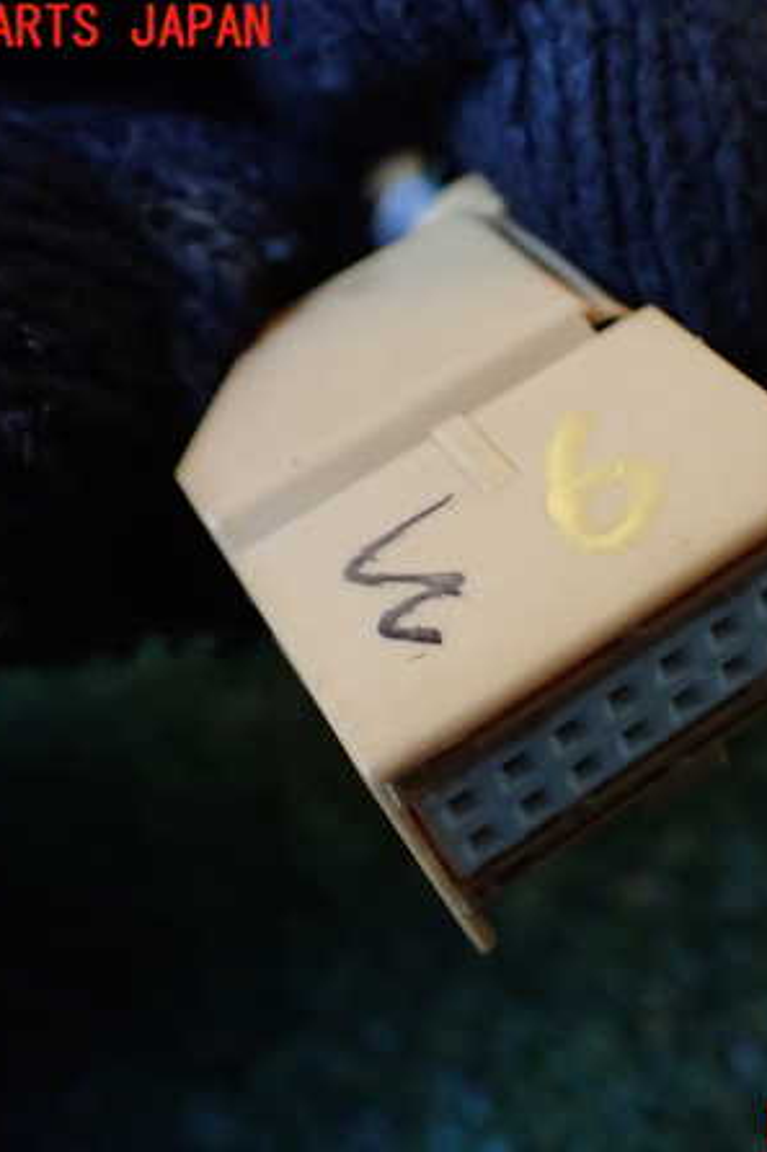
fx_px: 1343
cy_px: 579
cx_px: 576
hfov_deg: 31.3
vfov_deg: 46.4
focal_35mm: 42
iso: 800
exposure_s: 1/60
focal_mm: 5.4
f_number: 2.3
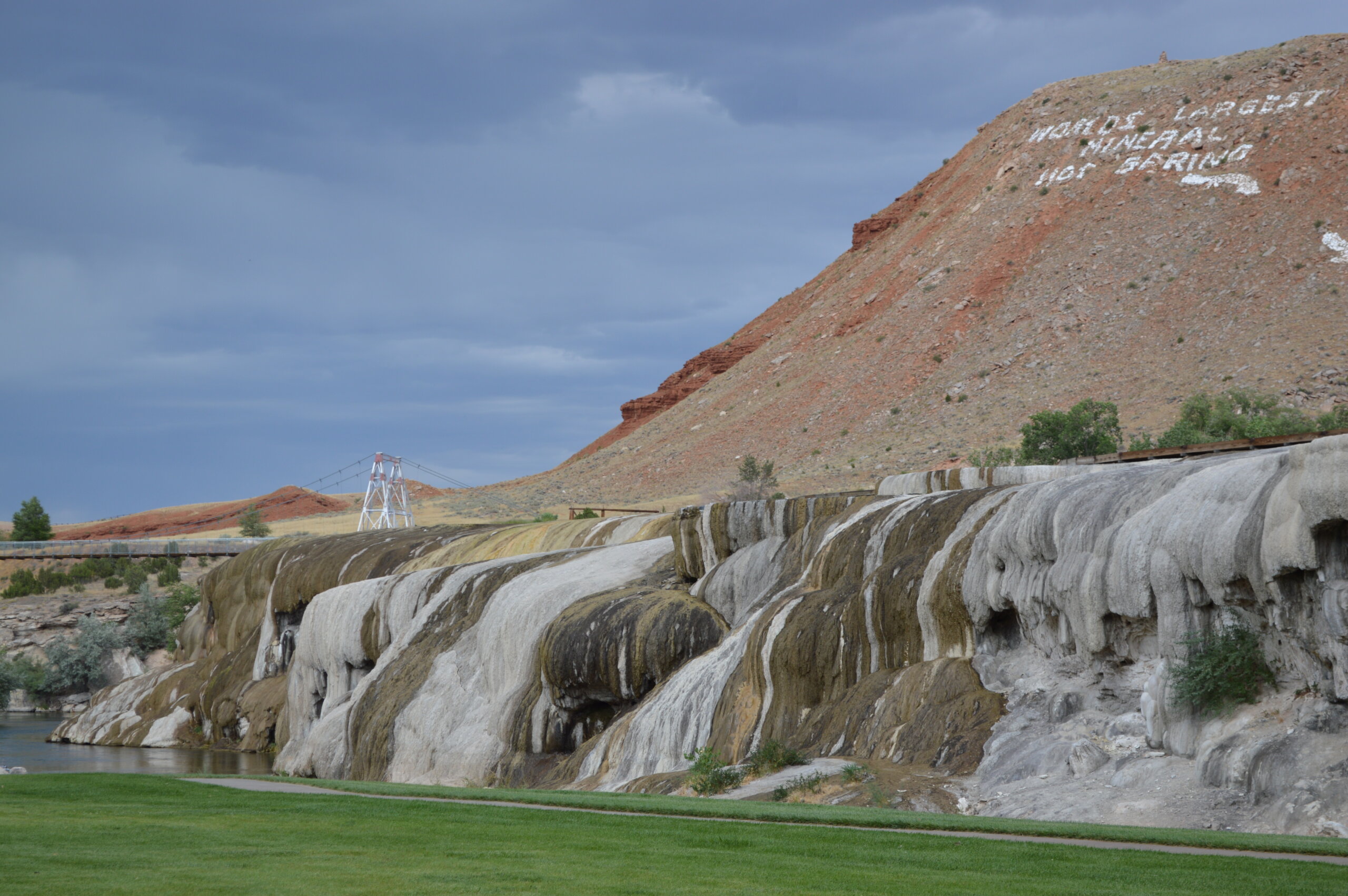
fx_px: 3086
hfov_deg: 24.6
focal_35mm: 82
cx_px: 674
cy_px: 448
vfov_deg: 16.5
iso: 100
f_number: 6.3
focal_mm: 55
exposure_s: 1/200
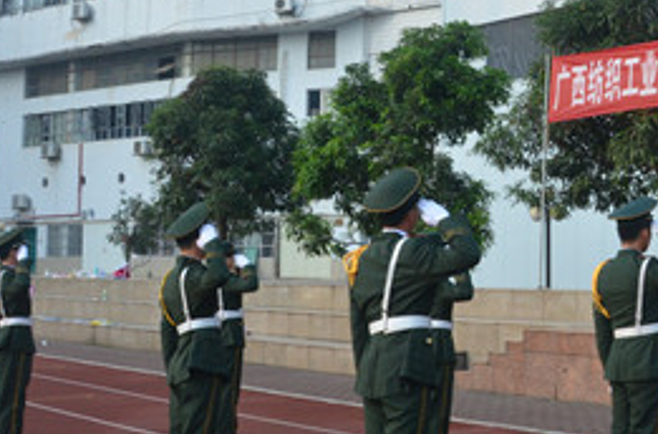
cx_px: 577
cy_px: 199
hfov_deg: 33.5
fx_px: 1038
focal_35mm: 57
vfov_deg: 23.6
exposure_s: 1/250
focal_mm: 18
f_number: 8
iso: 1100
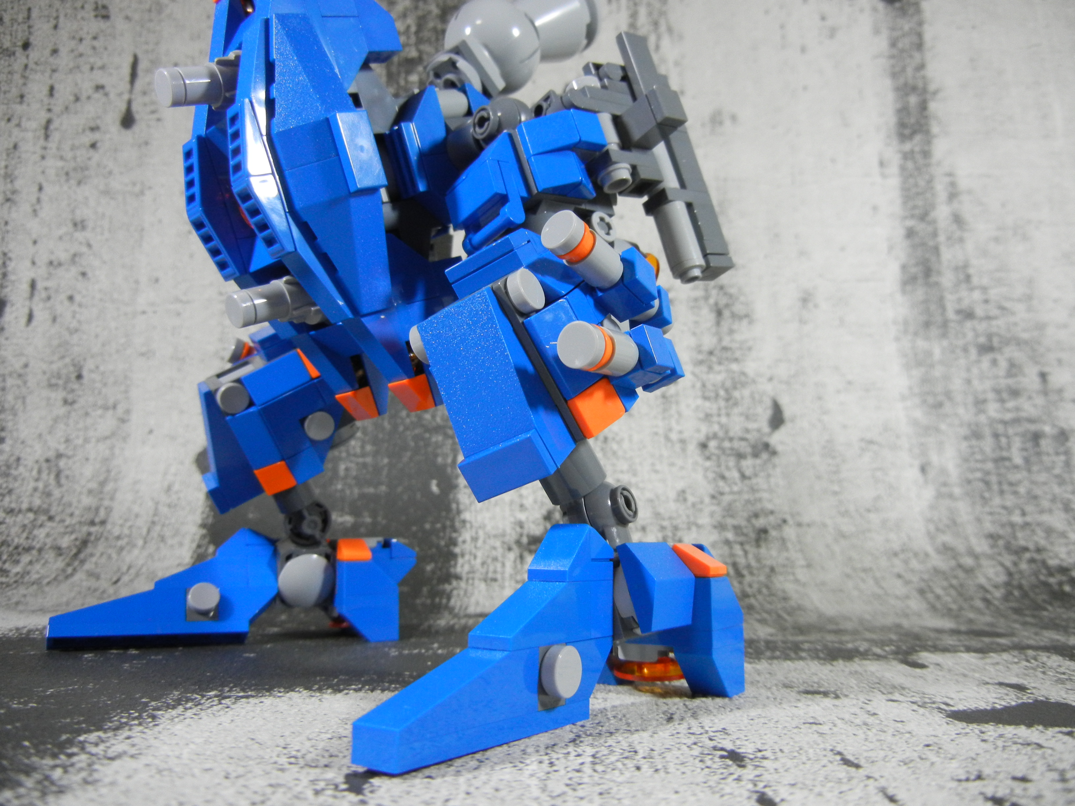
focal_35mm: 30
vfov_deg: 46.8
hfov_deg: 60.0
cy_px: 403
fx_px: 932
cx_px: 538
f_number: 3.5
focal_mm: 5.4
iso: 400
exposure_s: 1/36.6
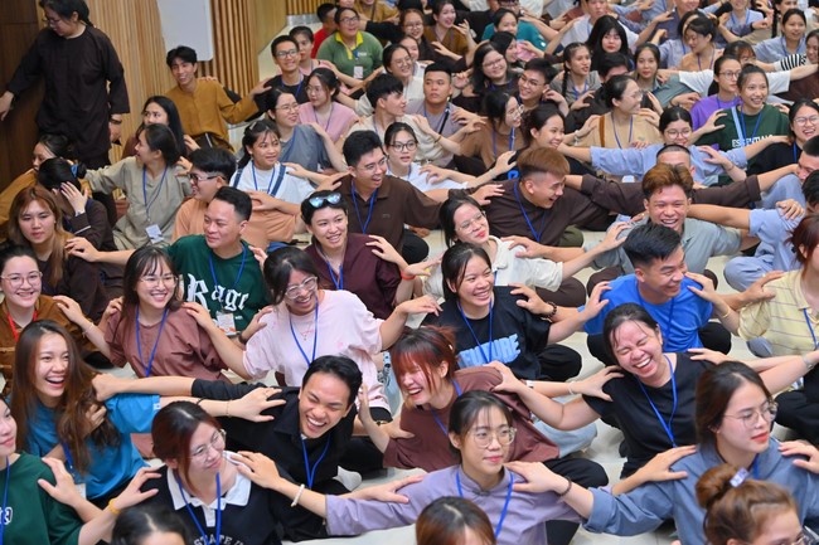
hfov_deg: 31.0
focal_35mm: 65
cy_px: 272
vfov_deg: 20.9
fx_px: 1478
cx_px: 410
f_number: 4.5
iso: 1600
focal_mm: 65
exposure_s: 1/125
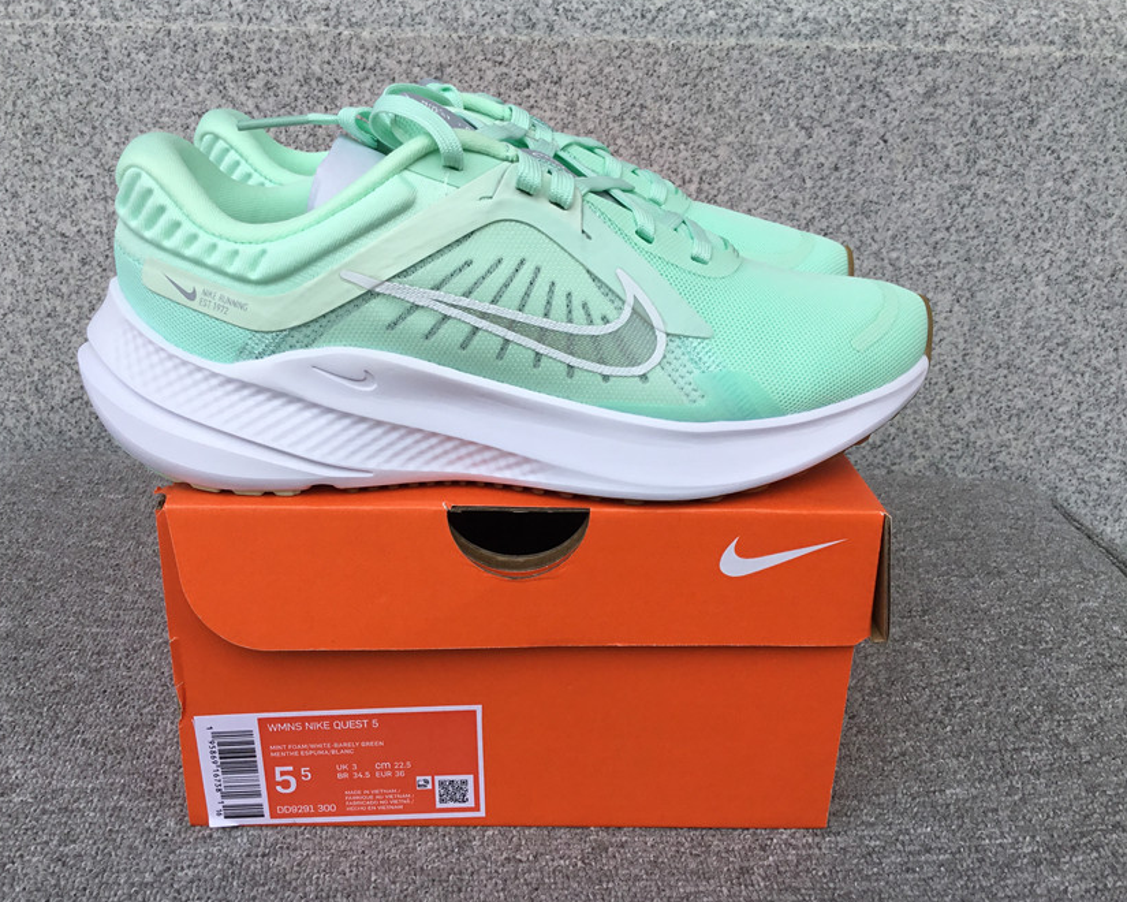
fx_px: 1101
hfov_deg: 54.2
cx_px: 518
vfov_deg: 44.5
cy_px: 452
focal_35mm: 33
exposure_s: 1/370
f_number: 2.4
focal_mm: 3.3
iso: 25
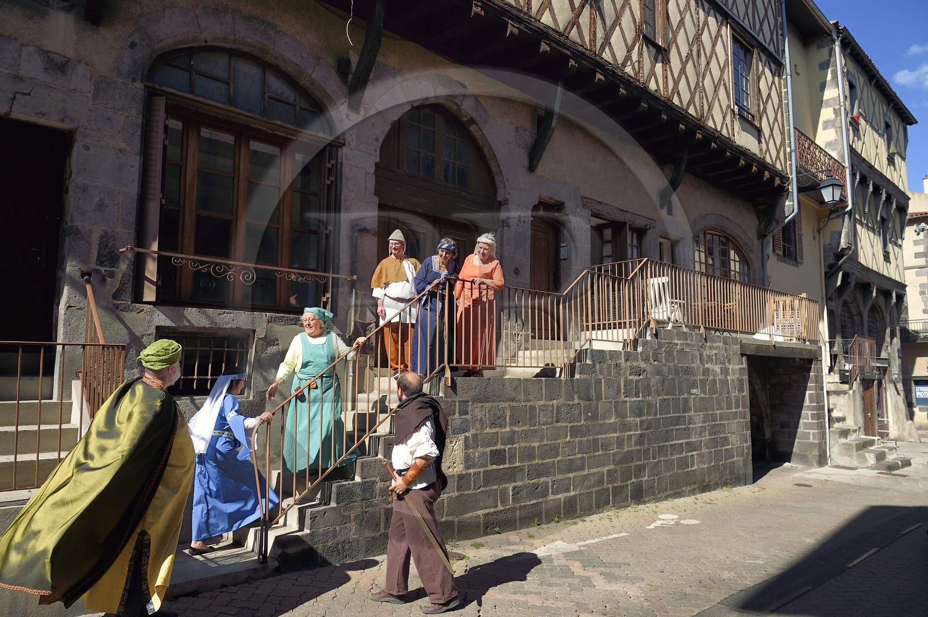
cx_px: 464
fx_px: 618
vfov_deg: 53.1
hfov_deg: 73.8
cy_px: 308
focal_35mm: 24
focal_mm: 24
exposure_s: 1/500
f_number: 9
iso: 400
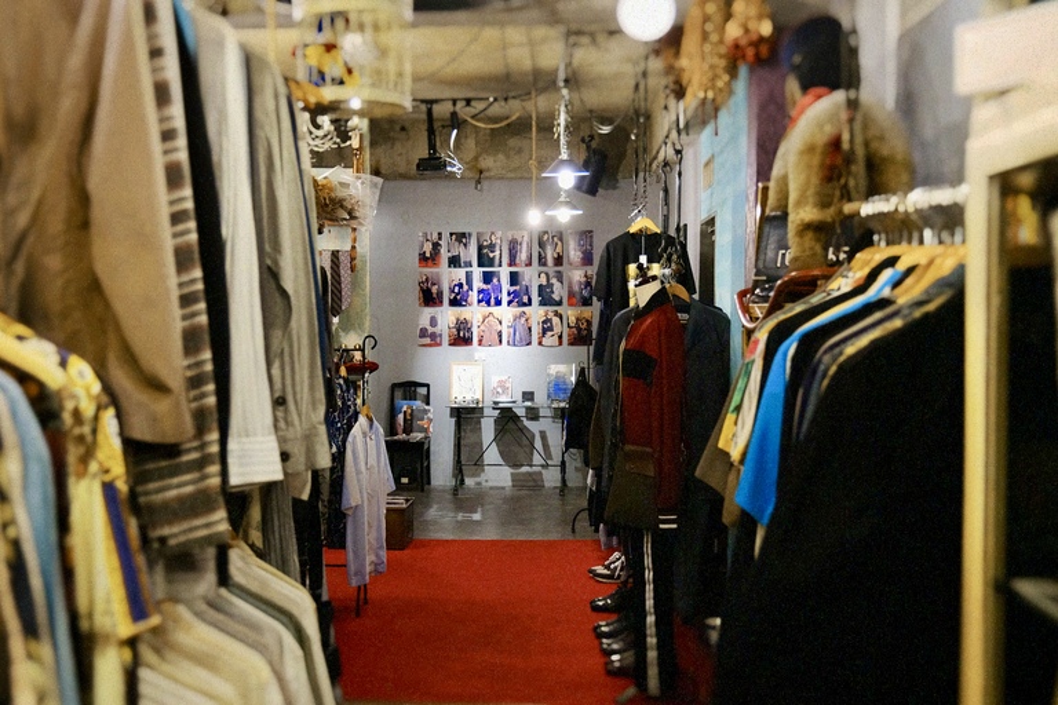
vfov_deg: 35.9
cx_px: 529
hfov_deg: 51.9
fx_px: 1087
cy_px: 352
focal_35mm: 37
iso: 2000
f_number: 2.8
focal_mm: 24.9
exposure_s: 1/100
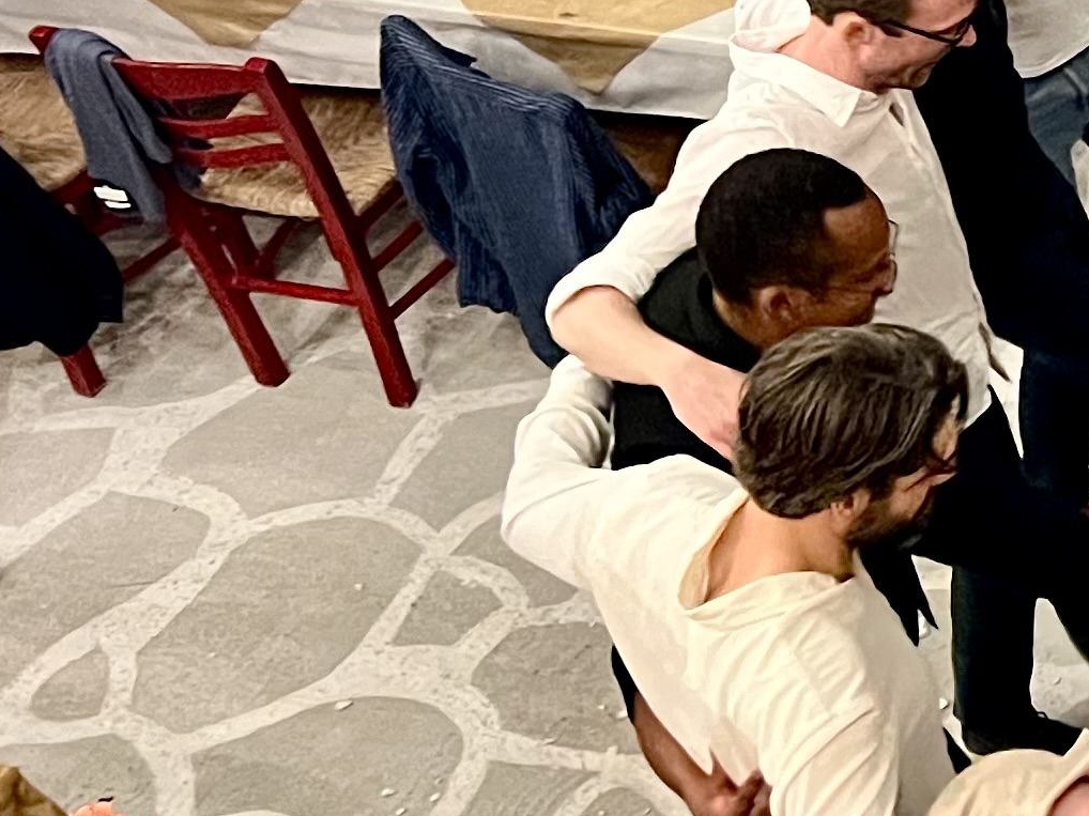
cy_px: 170
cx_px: 2149
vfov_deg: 14.3
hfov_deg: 15.4
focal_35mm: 103
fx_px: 3240
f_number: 1.5
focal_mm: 5.7
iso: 500
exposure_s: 1/33
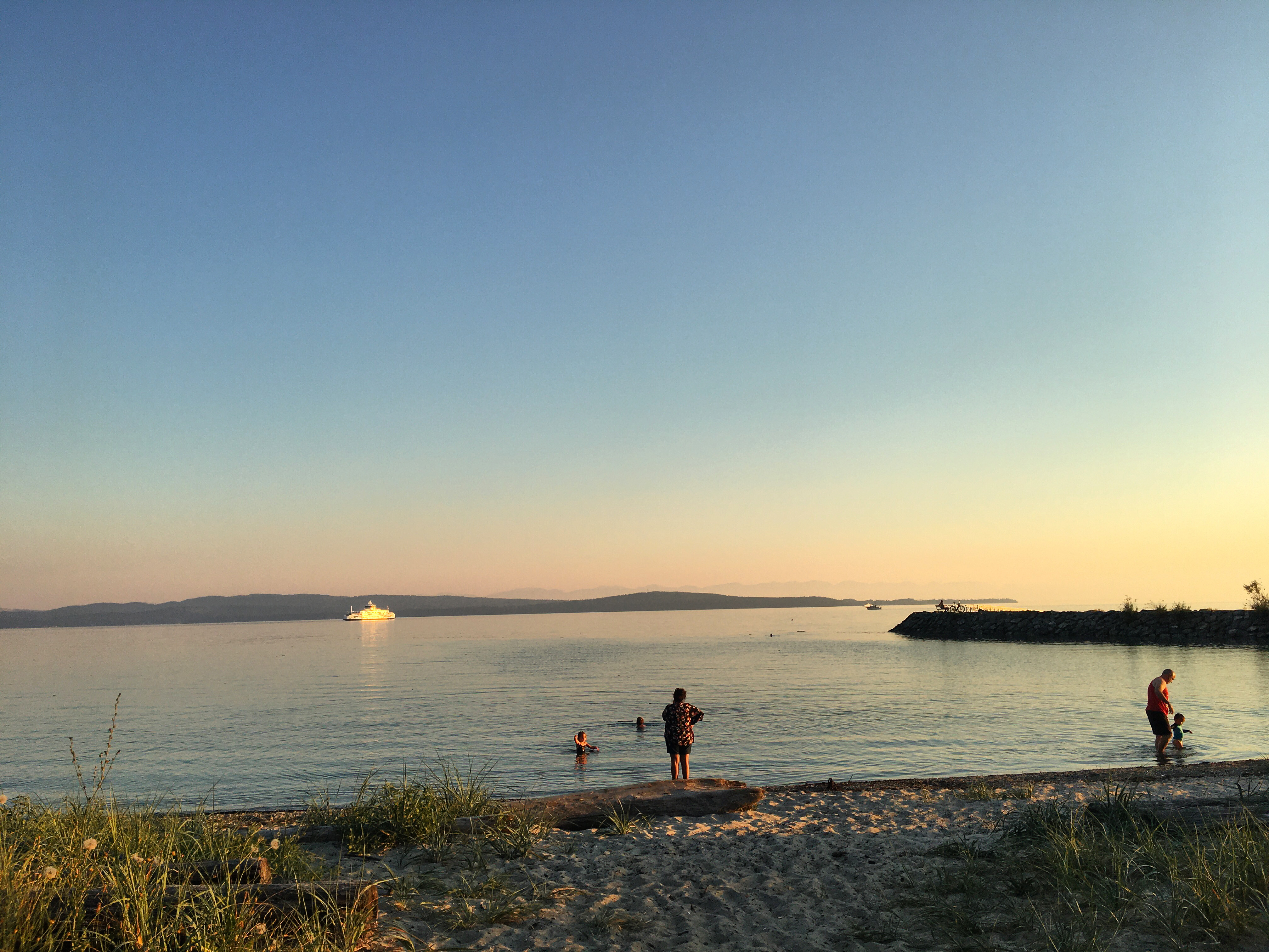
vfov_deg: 48.2
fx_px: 1063
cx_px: 634
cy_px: 476
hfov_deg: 61.7
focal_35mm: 29
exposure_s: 1/732
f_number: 2.2
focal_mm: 4.15
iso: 25
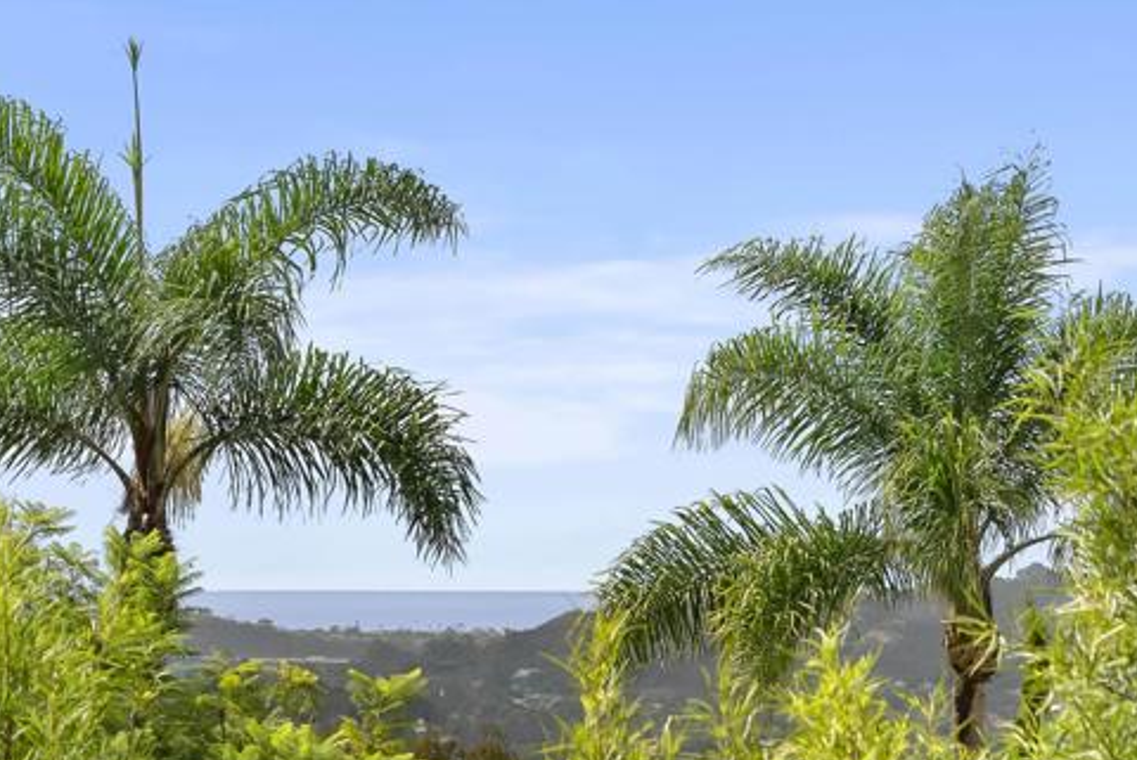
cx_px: 391
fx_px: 4426
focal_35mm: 140
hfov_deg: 14.6
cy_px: 502
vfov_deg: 9.8
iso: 500
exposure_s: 1/1600
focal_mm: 105
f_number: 11
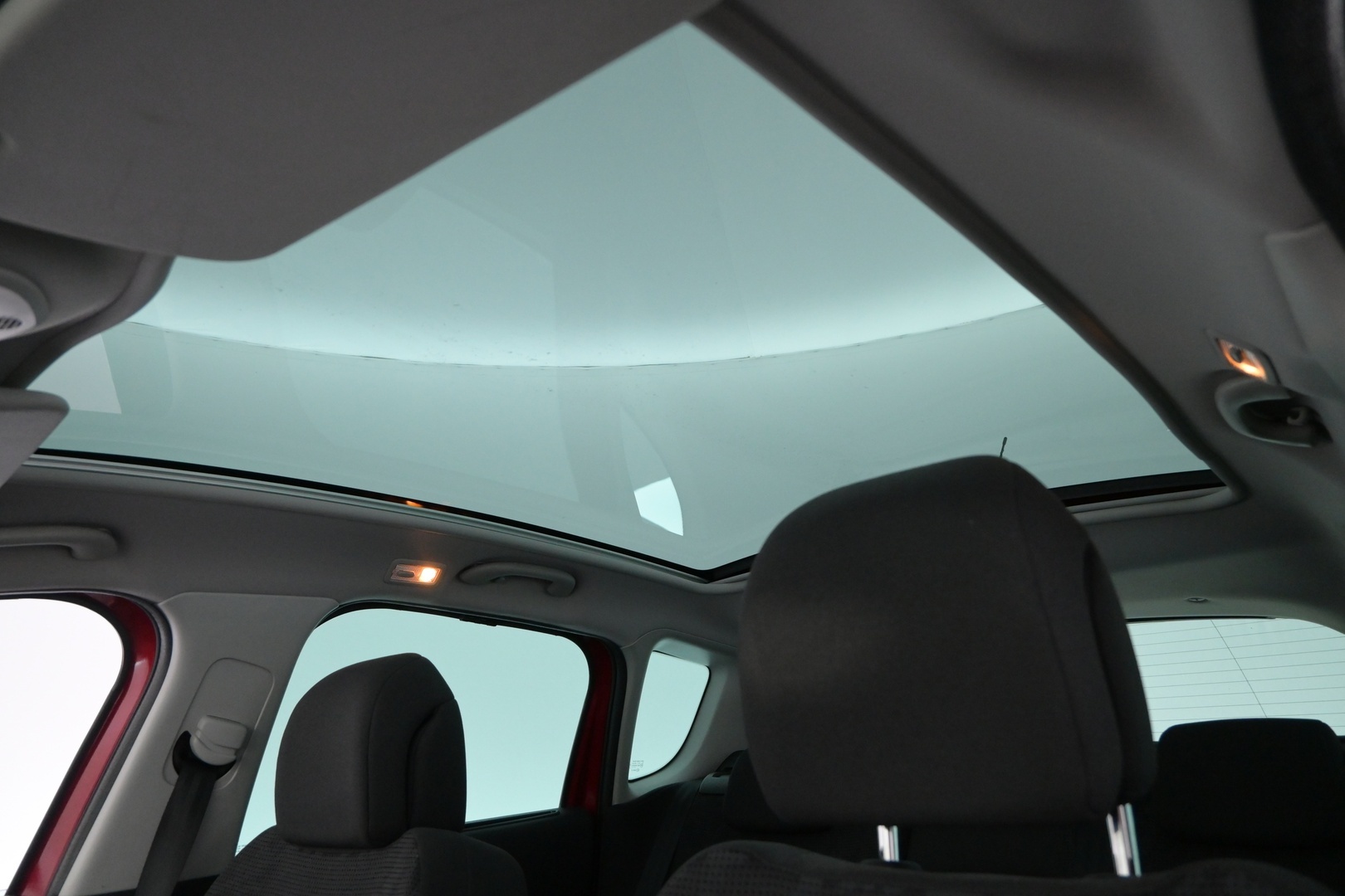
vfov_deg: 53.1
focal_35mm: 24
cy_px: 448
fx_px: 897
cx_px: 672
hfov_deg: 73.7
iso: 2500
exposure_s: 1/80
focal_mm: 16
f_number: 4.5
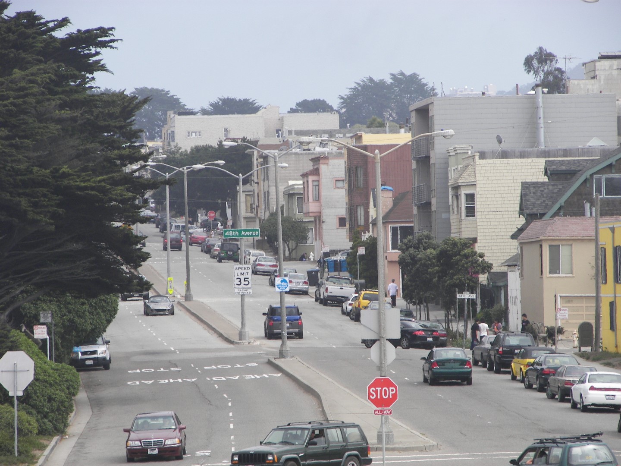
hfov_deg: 6.8
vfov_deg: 5.1
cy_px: 233
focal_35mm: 290
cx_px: 310
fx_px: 5203
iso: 64
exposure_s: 1/400
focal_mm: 48.2
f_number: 5
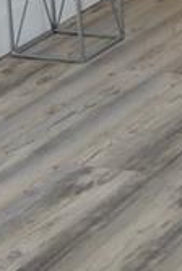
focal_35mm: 194
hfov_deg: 6.9
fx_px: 1465
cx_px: 376
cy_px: -219
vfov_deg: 10.0
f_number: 3.5
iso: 100
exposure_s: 1/160
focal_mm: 18
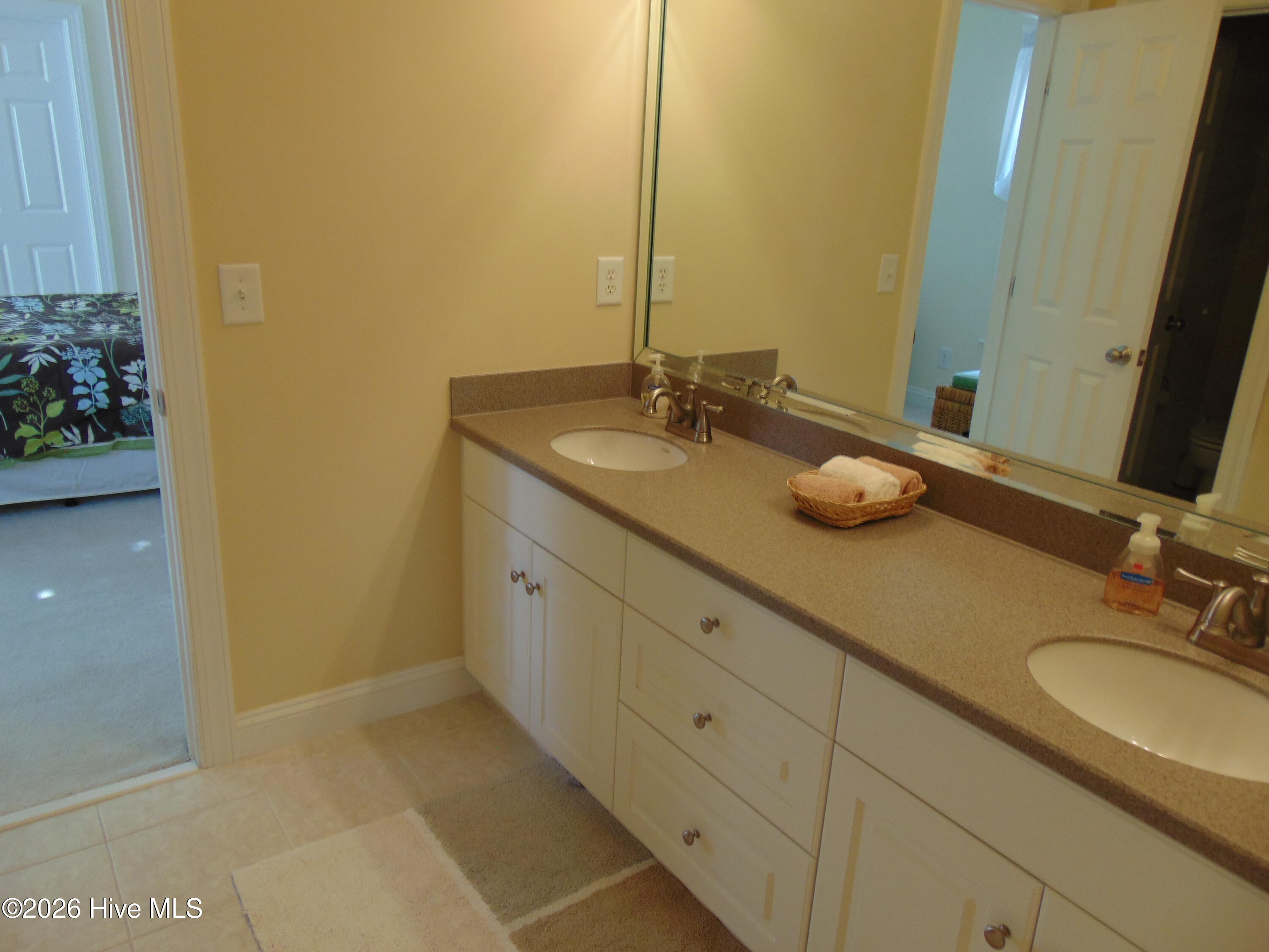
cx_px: 634
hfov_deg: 69.4
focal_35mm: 25
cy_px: 476
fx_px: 916
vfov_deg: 54.9
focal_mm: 4.5
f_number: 3
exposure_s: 1/30
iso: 80
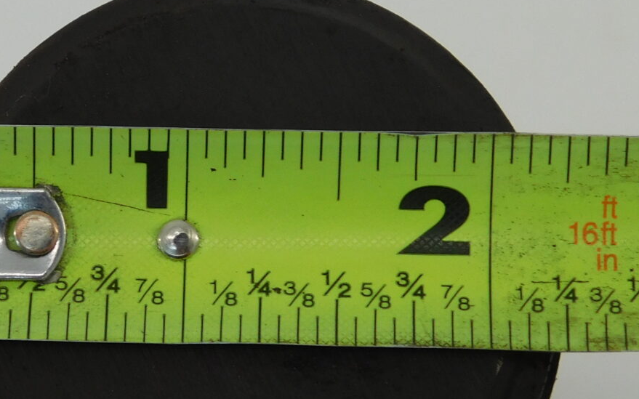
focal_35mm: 163
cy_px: 204
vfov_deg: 8.0
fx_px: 2838
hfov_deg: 12.8
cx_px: 207
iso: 125
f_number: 4.2
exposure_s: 1/125
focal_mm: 11.7
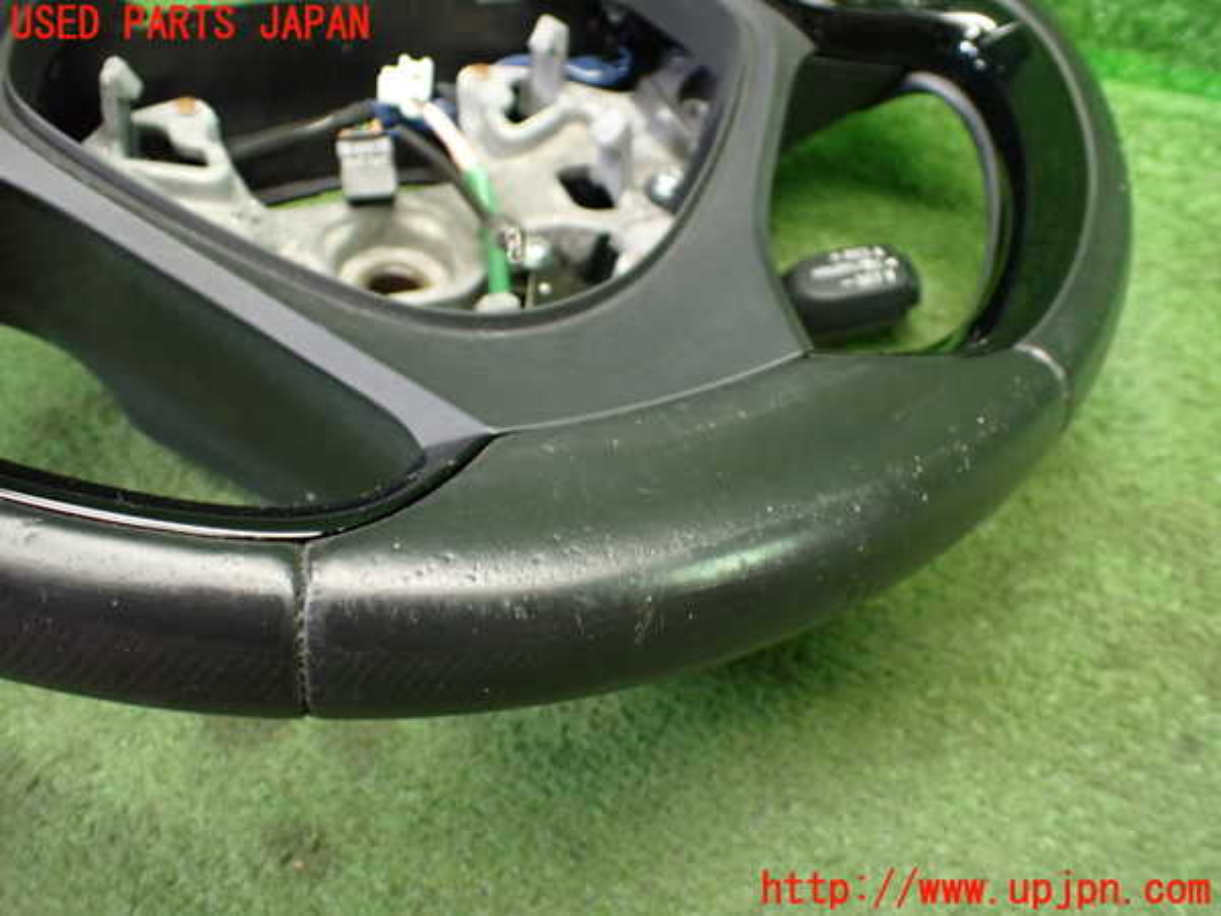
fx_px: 1058
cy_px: 458
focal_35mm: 30
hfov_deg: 60.0
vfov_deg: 46.8
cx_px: 610
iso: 800
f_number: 2.3
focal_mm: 5.4
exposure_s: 1/50
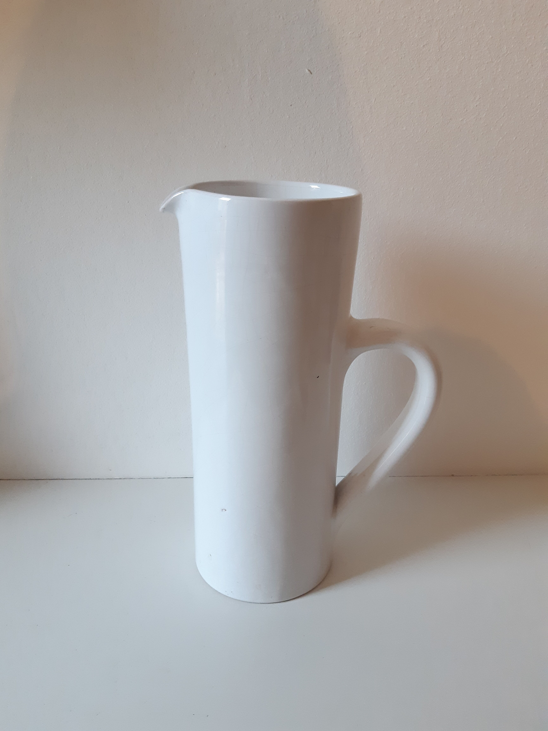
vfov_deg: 67.3
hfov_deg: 53.1
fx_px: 549
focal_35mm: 26
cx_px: 274
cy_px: 366
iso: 250
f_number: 1.7
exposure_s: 1/50
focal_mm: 3.93
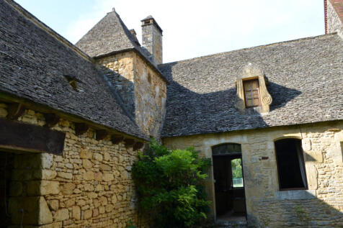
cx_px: 172
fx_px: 257
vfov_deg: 47.9
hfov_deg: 67.4
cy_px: 114
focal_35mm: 27
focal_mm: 18
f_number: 7.1
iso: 200
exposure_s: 1/200
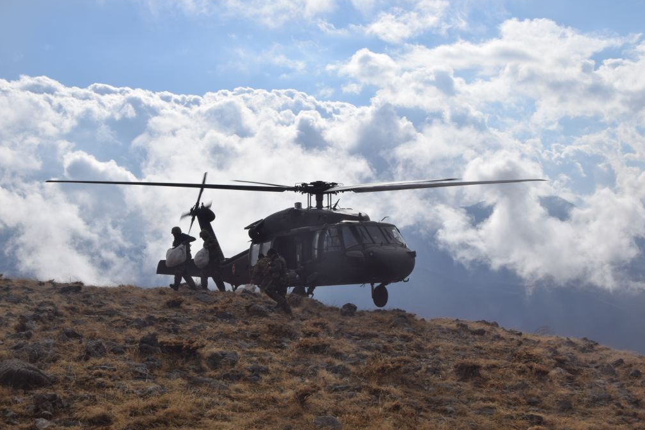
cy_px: 215
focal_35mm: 54
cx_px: 328
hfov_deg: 37.2
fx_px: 959
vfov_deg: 25.3
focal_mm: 35
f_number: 13
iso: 200
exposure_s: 1/640
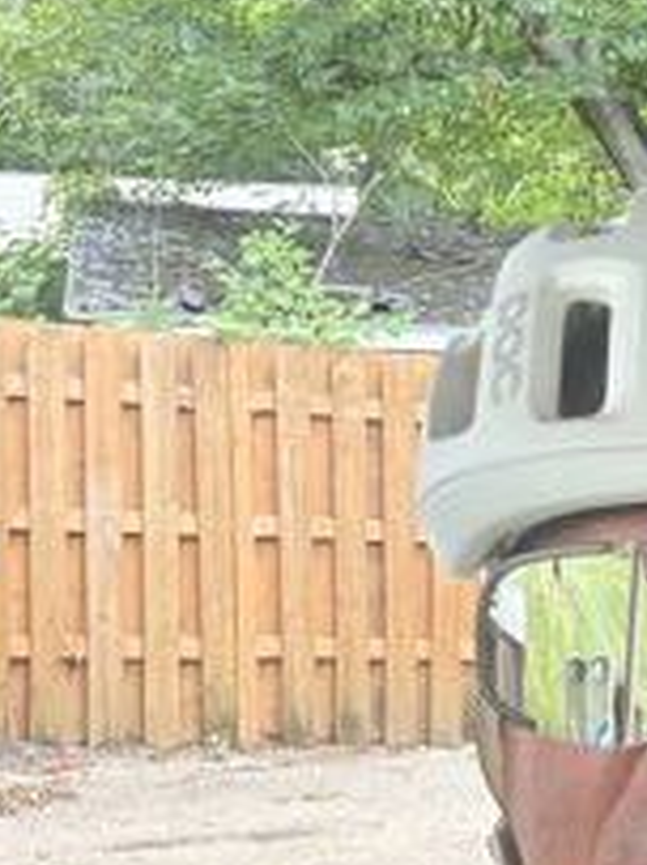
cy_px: 567
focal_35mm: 65
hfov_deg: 21.7
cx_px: 651
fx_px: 1622
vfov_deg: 29.7
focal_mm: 2.69
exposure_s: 1/60
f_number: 1.9
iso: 160
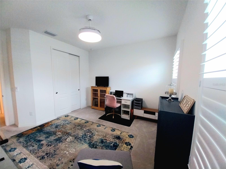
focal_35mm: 13
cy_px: 84
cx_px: 113
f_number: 2.2
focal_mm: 1.13
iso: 101
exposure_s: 1/60.2
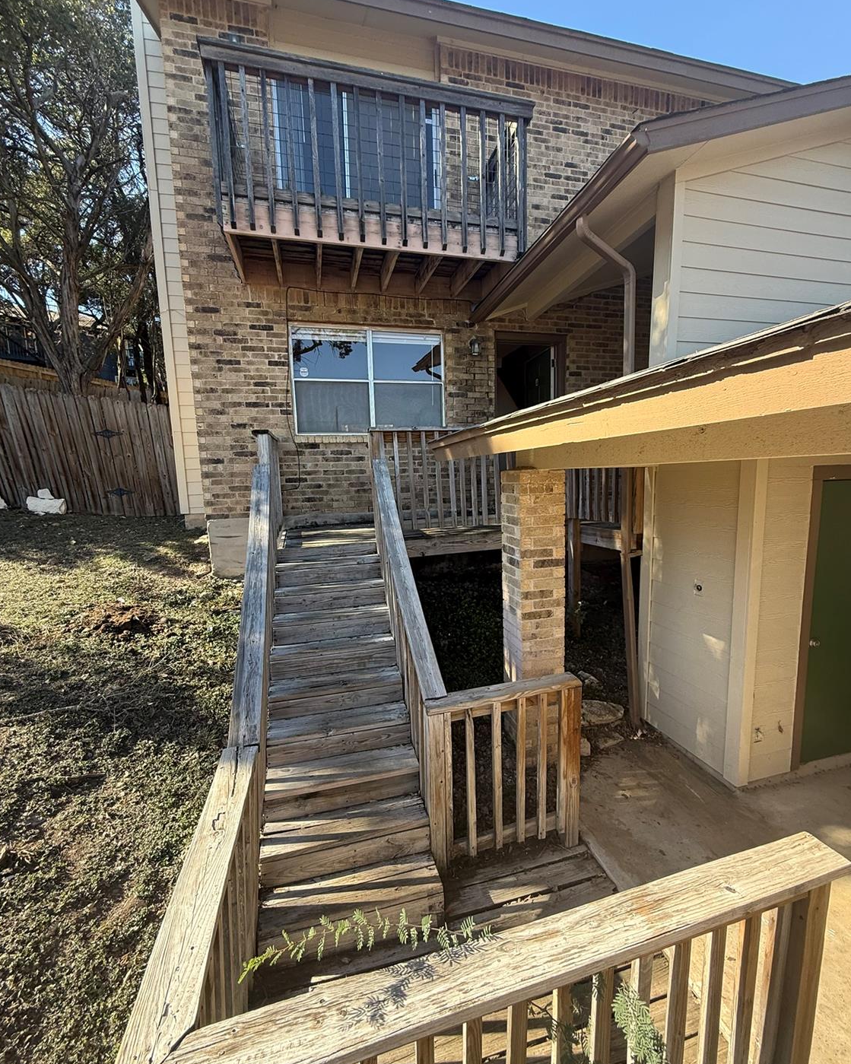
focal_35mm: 15
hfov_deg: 84.0
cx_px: 431
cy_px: 540
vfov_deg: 96.8
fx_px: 472
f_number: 2.2
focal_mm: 2.22
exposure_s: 1/243
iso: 64
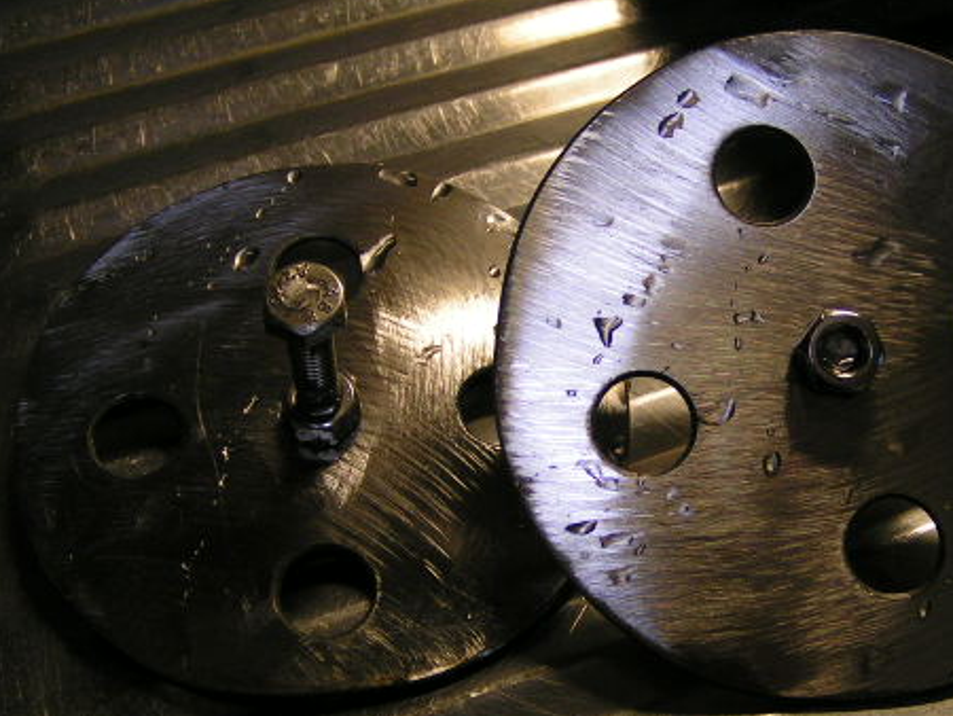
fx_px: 1487
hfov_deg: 35.4
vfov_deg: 27.0
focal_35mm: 54
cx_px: 570
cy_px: 392
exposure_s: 1/40
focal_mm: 5.8
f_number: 2.8
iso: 125
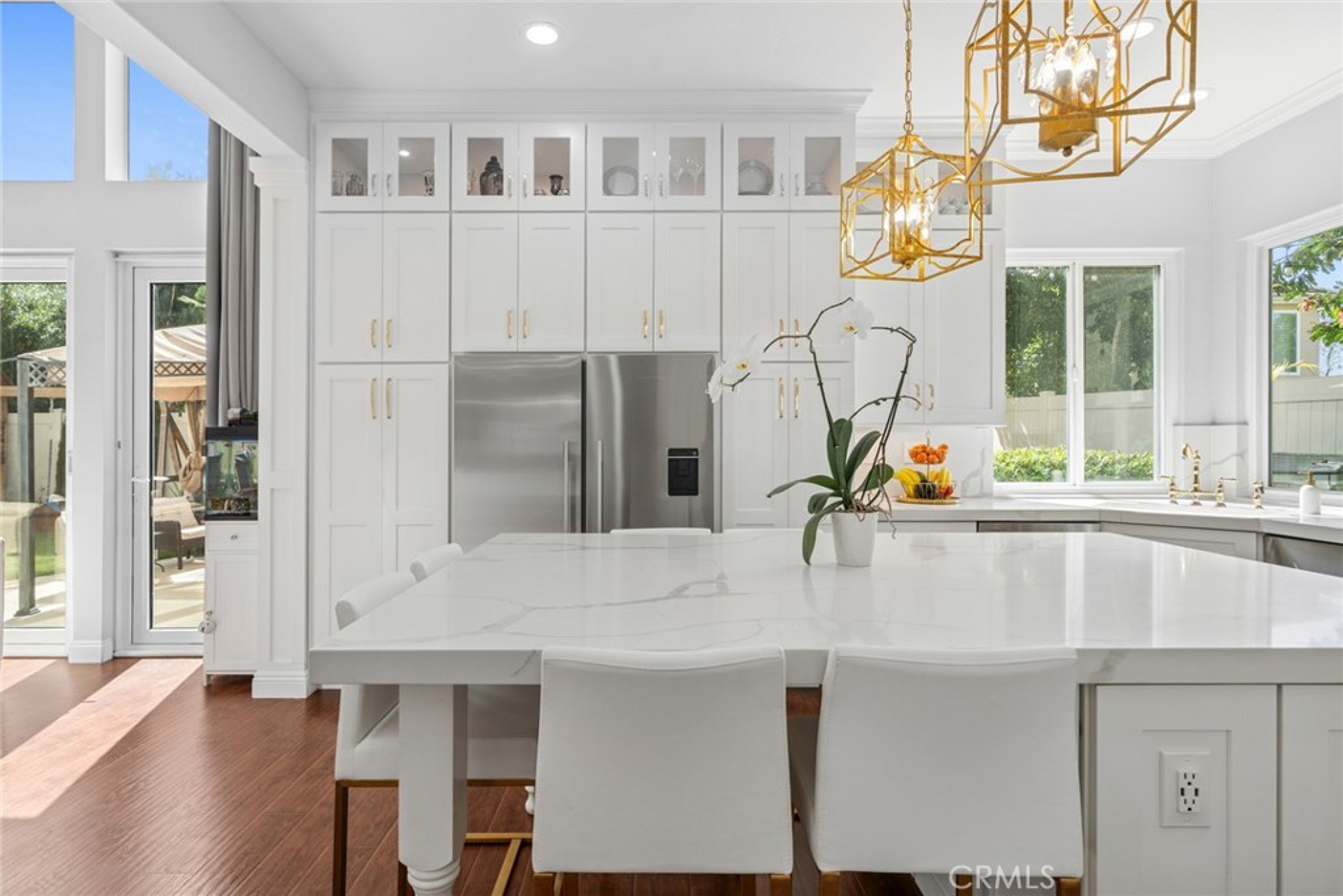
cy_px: 448
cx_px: 672
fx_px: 672
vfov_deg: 67.4
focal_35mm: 18
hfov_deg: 90.0
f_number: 8
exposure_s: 1/40
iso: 200
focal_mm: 18
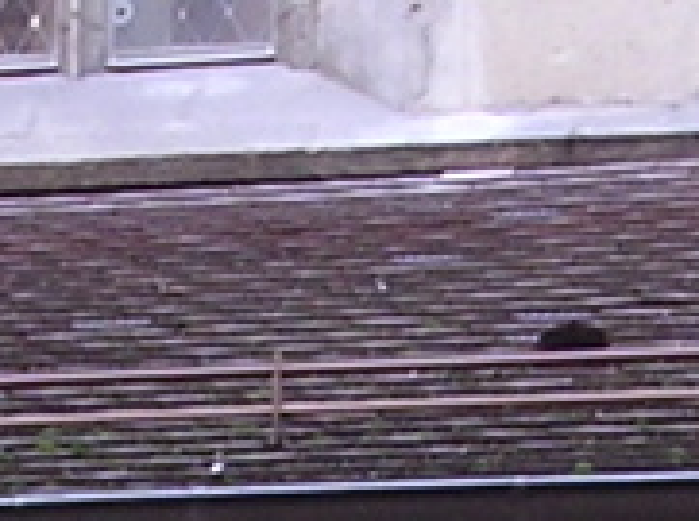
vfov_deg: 5.1
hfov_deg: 6.9
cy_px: 1048
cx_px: 334
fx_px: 5784
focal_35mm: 287
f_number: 2.8
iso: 100
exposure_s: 1/13.4
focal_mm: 5.8
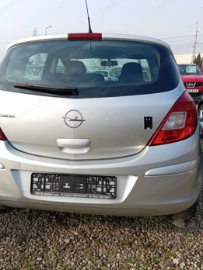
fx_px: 242
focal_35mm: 31
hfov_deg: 45.4
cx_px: 104
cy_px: 128
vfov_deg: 58.3
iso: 100
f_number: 1.8
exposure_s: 1/248
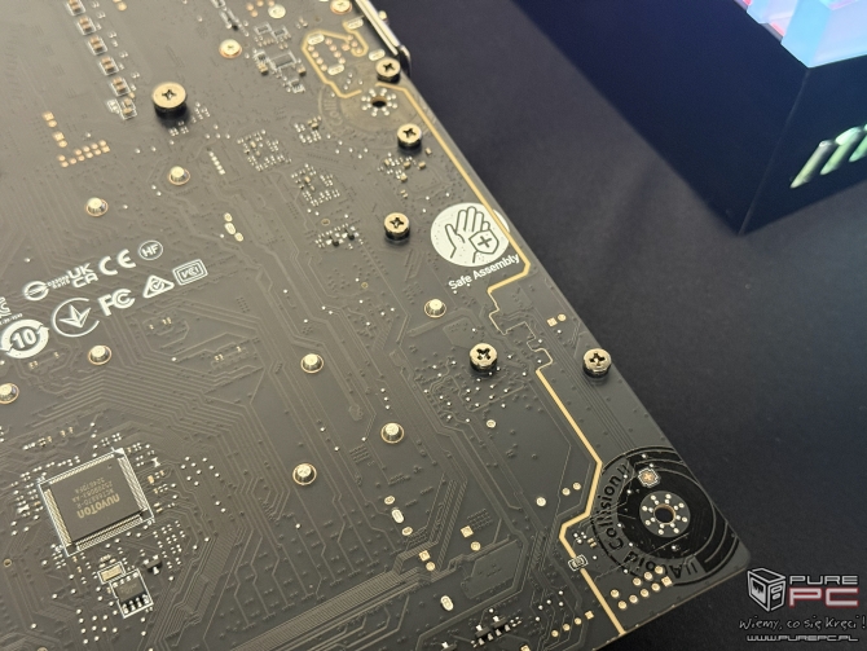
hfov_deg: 39.6
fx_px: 1203
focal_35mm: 48
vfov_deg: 30.3
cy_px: 326
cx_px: 434
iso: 400
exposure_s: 1/40
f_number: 1.78
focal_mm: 6.76
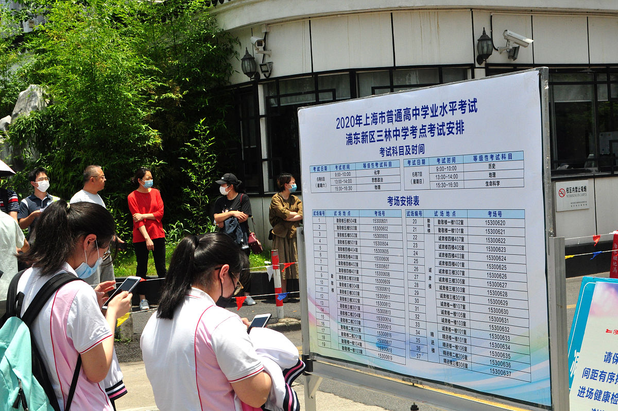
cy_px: 206
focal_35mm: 68
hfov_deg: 29.9
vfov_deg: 20.1
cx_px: 309
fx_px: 1157
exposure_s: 1/800
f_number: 13
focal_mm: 45
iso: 800
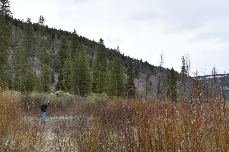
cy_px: 82
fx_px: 280
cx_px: 64
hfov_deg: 43.4
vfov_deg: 30.5
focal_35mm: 44
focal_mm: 28
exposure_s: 1/250
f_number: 8
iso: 100
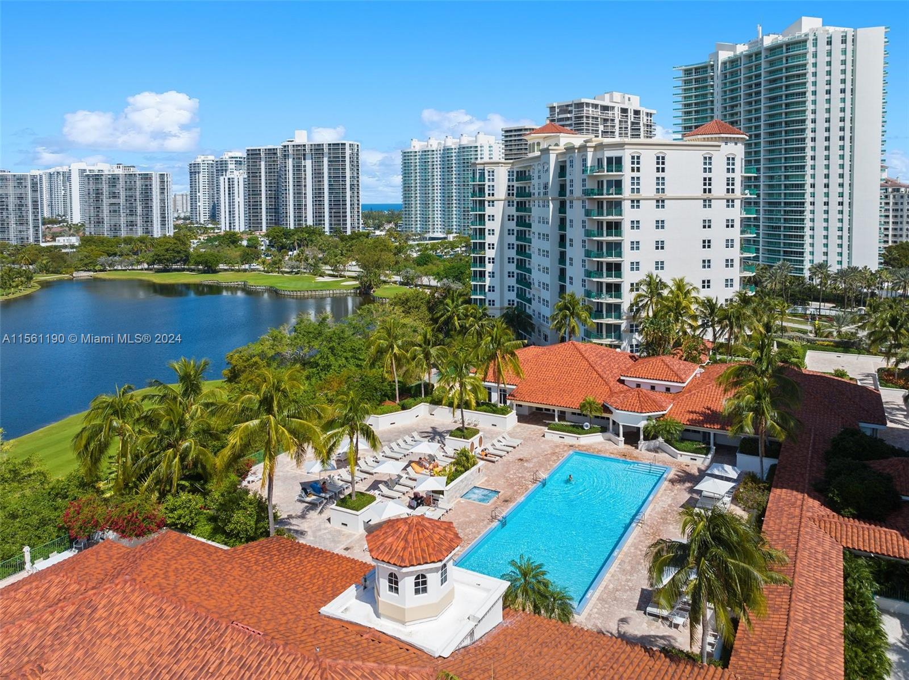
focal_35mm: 24
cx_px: 454
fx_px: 630
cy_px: 340
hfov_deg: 71.6
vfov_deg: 56.7
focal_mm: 12.29
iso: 100
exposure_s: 1/1600
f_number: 2.8
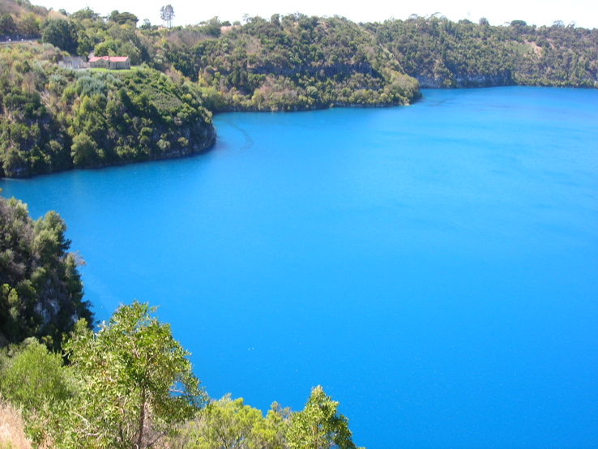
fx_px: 657
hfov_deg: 49.0
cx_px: 299
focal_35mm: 38
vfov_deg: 37.7
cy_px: 224
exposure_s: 1/168
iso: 64
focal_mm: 7.8
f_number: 4.8
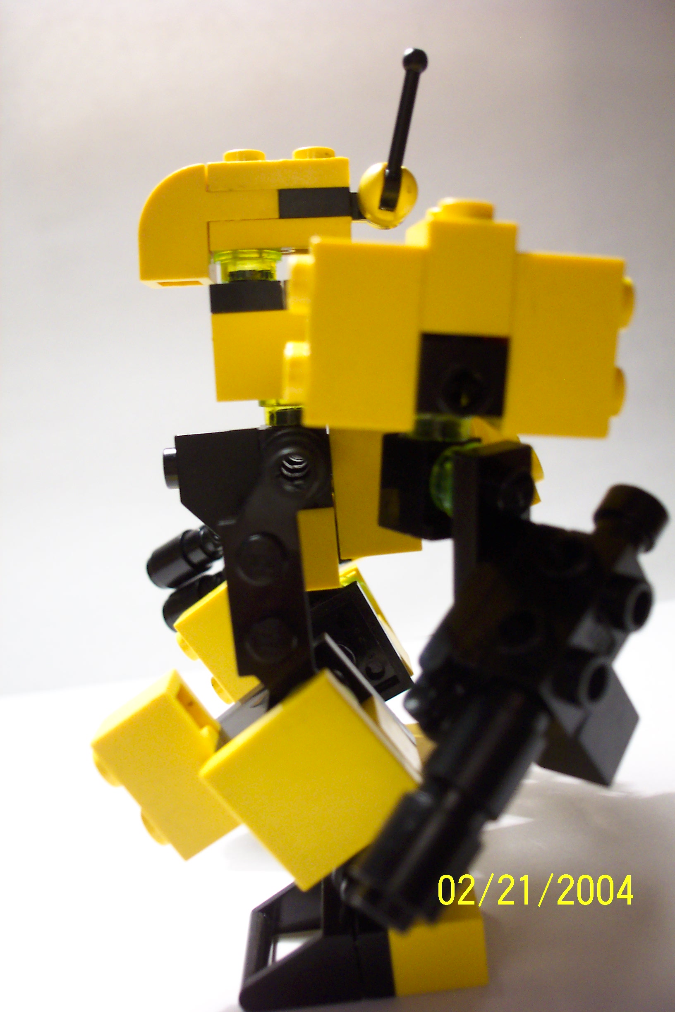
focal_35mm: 35
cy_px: 506
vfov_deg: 54.4
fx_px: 984
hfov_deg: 37.9
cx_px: 338
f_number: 2.8
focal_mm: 7.5
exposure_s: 1/30
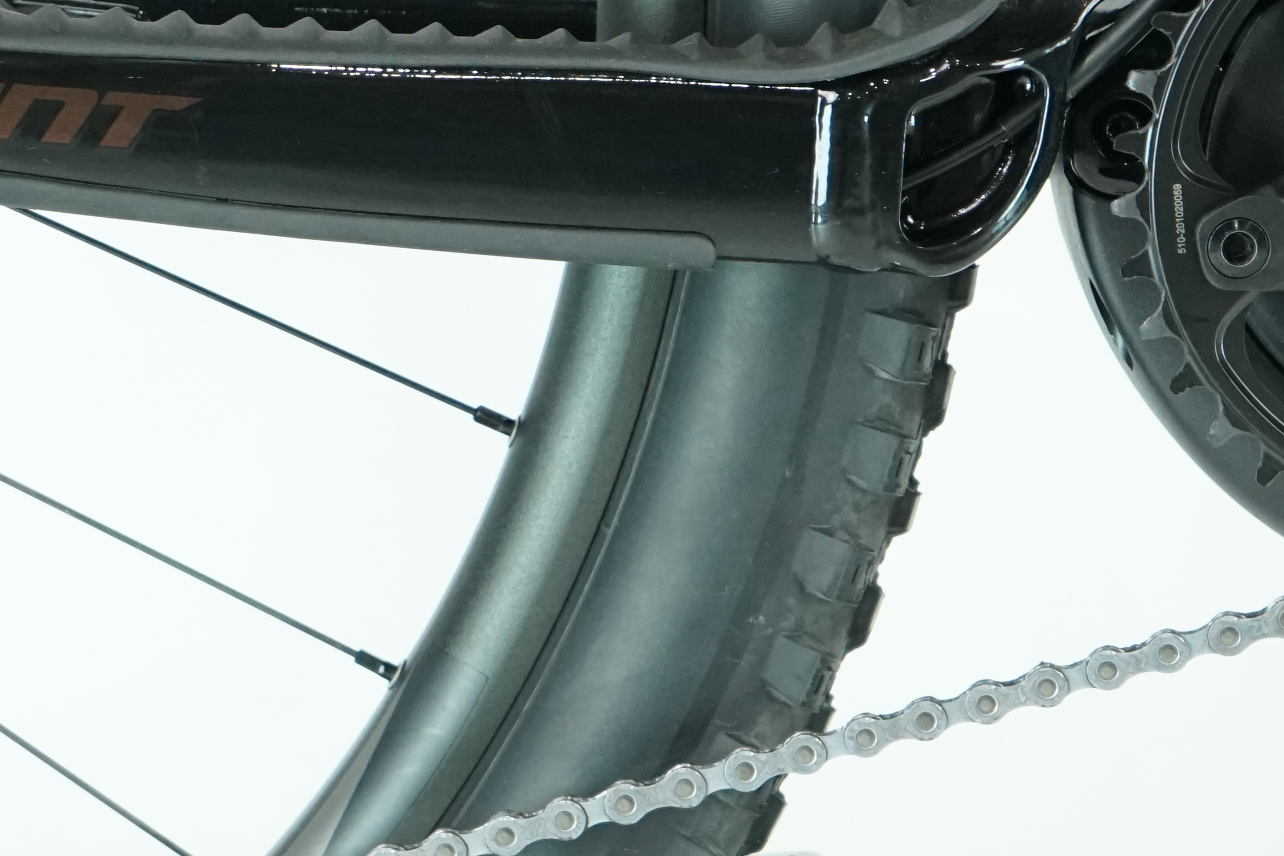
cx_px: 276
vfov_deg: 7.4
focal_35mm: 186
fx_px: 6633
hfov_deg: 11.0
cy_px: 196
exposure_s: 1/200
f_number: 5.6
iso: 2500
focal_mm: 70
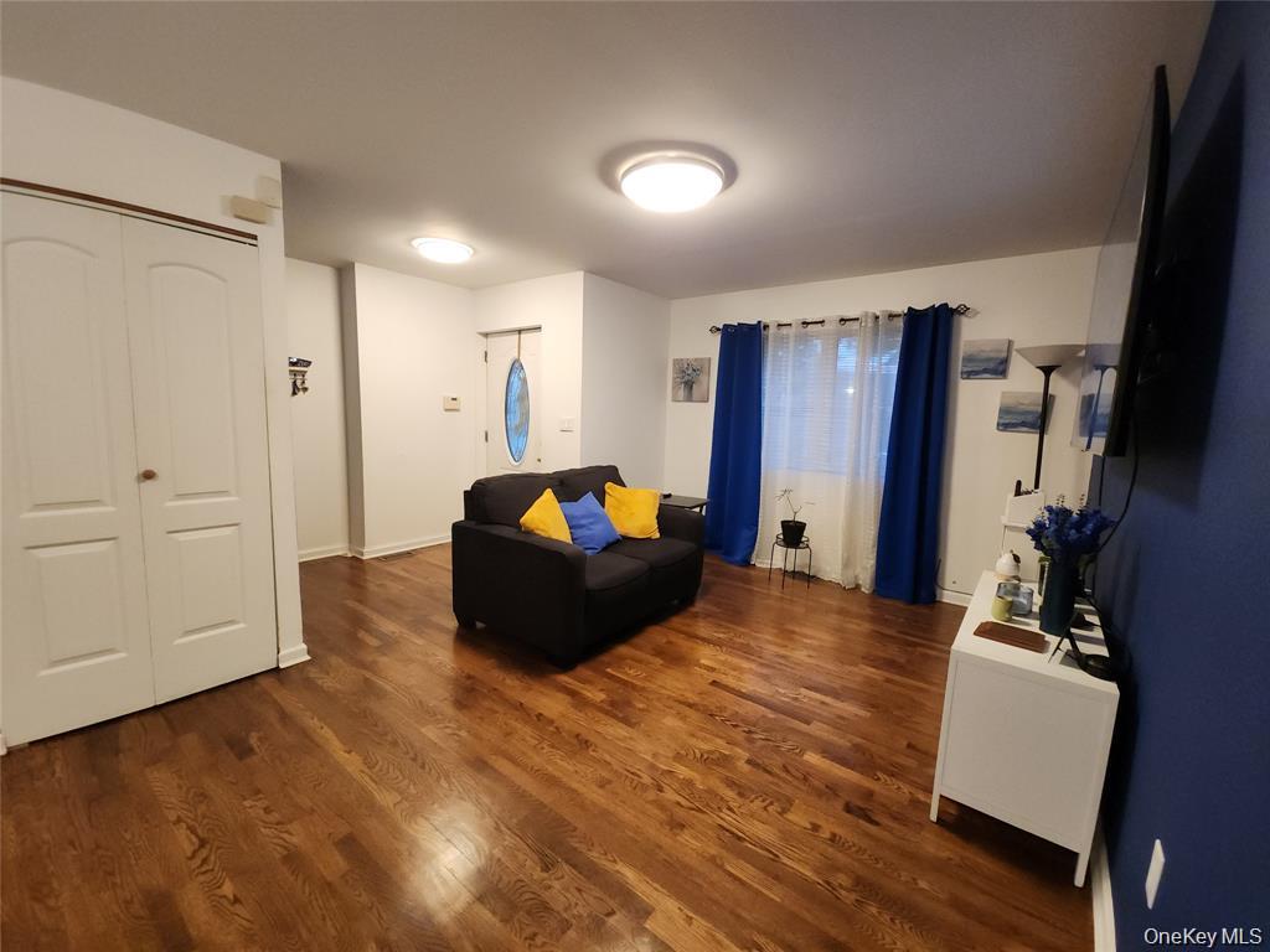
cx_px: 635
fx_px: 477
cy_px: 476
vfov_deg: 89.9
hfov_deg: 106.2
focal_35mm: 13
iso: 320
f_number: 2.2
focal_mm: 2.2
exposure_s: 1/40
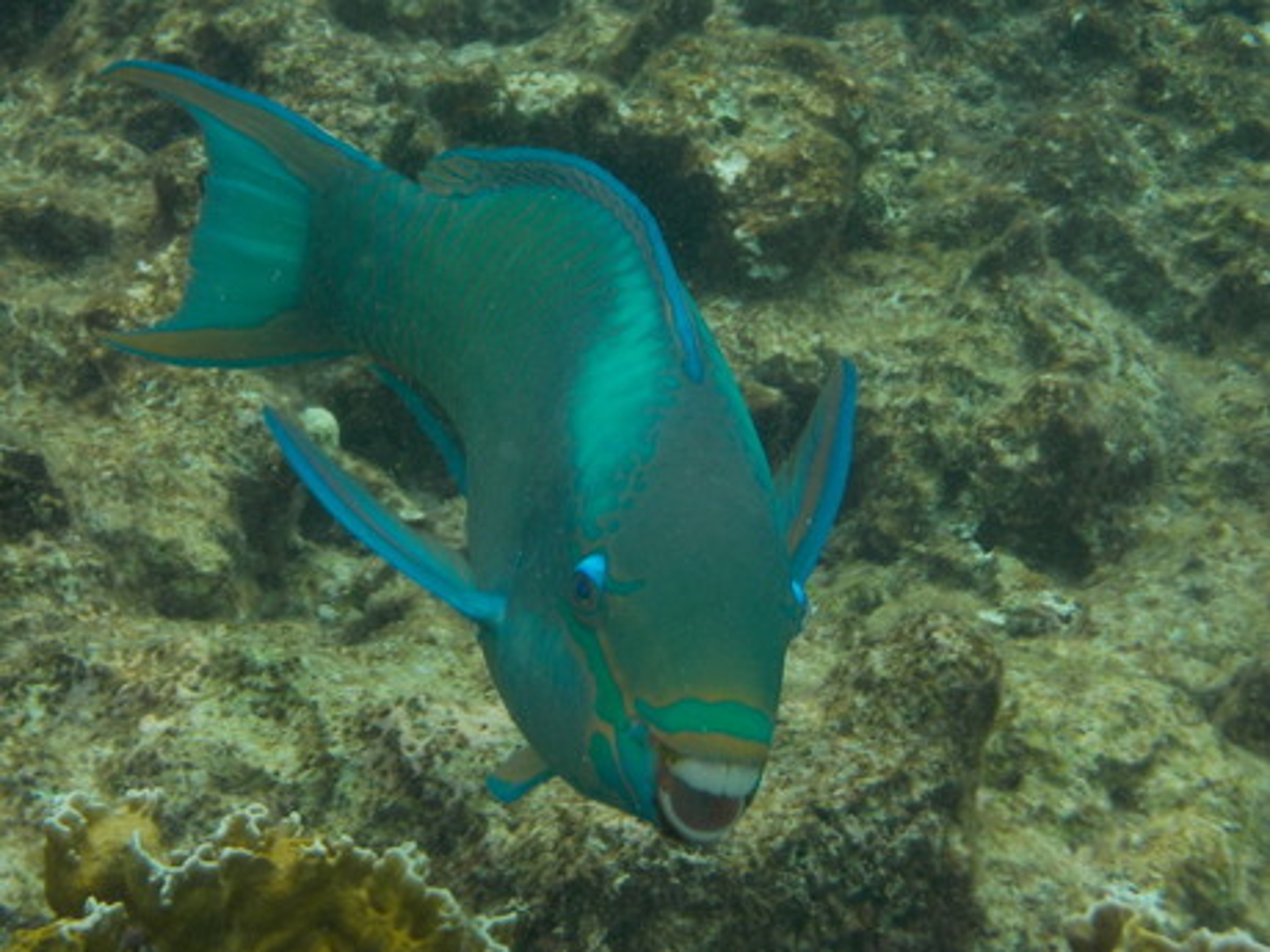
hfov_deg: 21.8
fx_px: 3302
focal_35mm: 90
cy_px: 476
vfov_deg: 16.4
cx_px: 635
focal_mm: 12.3
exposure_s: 1/320
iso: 125
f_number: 5.9
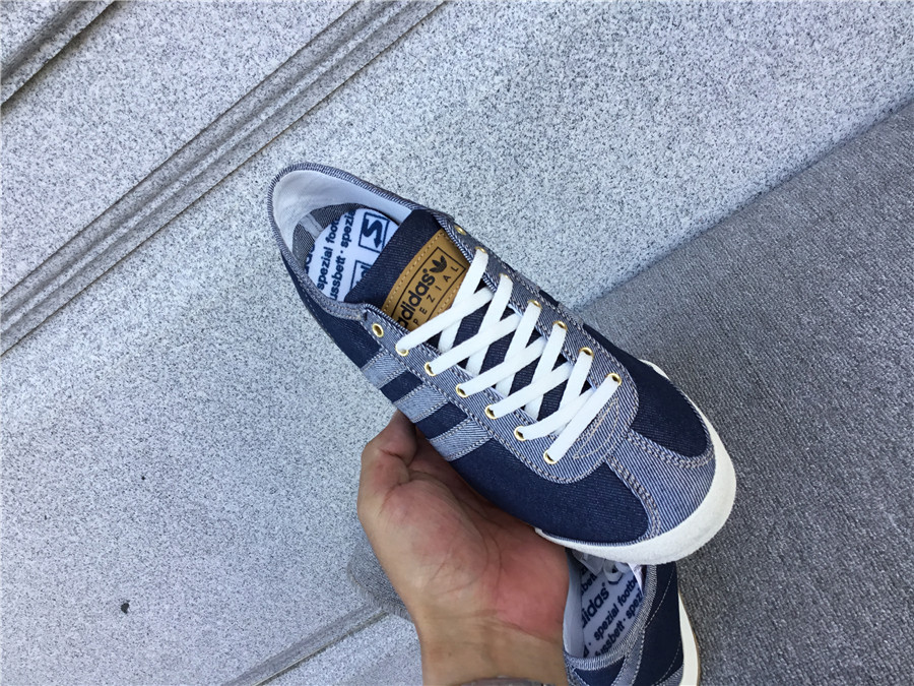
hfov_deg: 58.4
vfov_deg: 45.4
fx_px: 819
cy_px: 343
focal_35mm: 31
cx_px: 457
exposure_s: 1/100
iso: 32
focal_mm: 3.3
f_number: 2.4
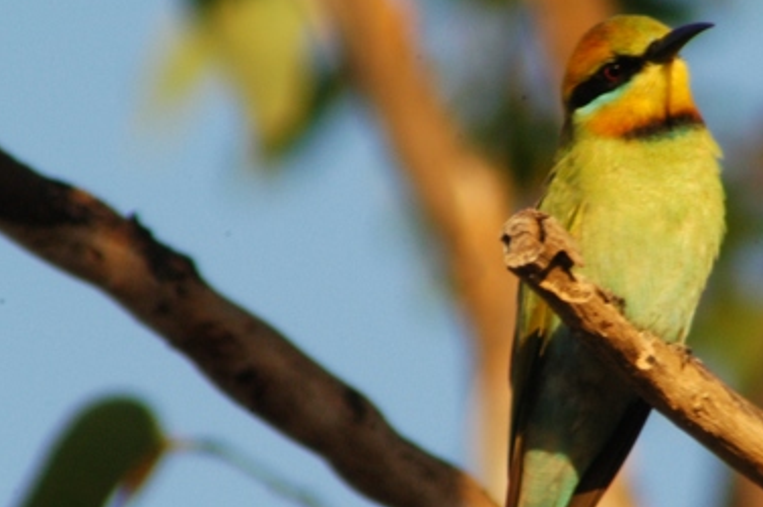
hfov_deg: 2.3
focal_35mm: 900
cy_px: 312
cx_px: 532
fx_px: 19058
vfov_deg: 1.5
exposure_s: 1/125
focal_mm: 300
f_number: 6.3
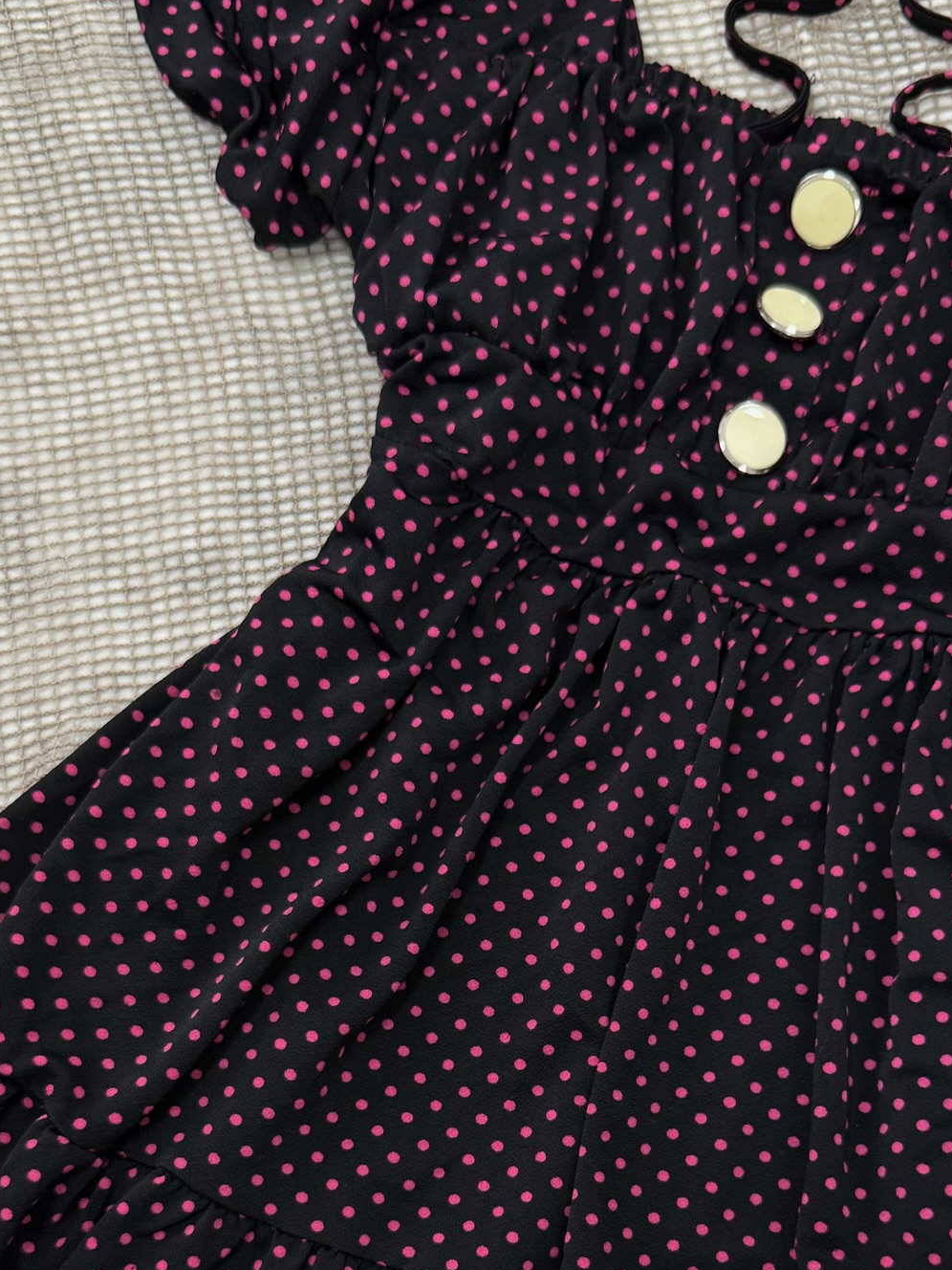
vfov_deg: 48.3
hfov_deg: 38.4
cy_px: 945
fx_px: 1357
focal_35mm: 37
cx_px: 360
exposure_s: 1/101
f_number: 1.78
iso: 200
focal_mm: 6.76
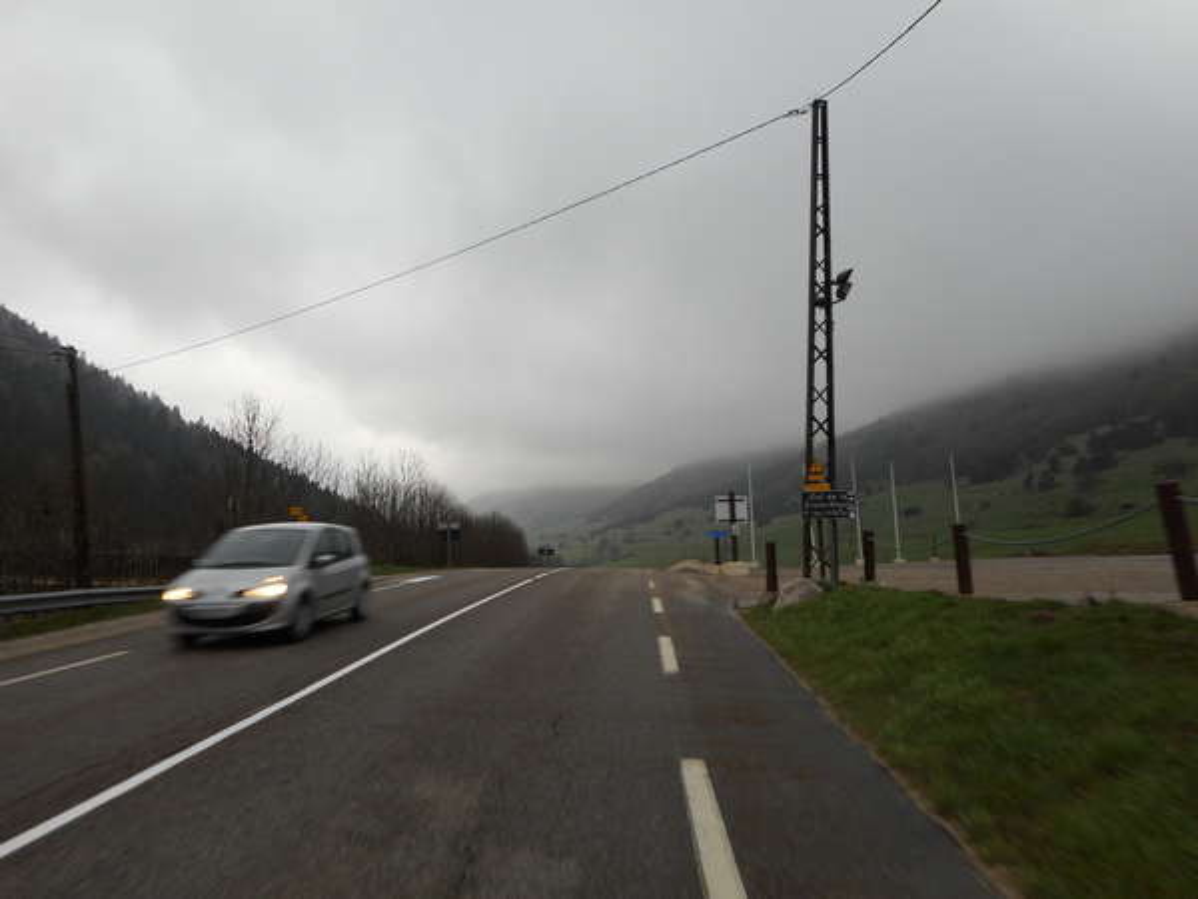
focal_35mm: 25
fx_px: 865
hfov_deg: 69.4
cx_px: 599
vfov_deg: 54.9
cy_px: 450
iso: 80
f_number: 3.7
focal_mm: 4.5
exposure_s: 1/30
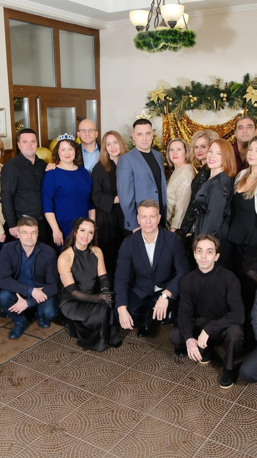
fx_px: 315
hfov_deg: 44.4
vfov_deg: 71.9
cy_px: 232
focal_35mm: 26
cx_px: 137
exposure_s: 1/200
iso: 1250
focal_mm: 16
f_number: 4
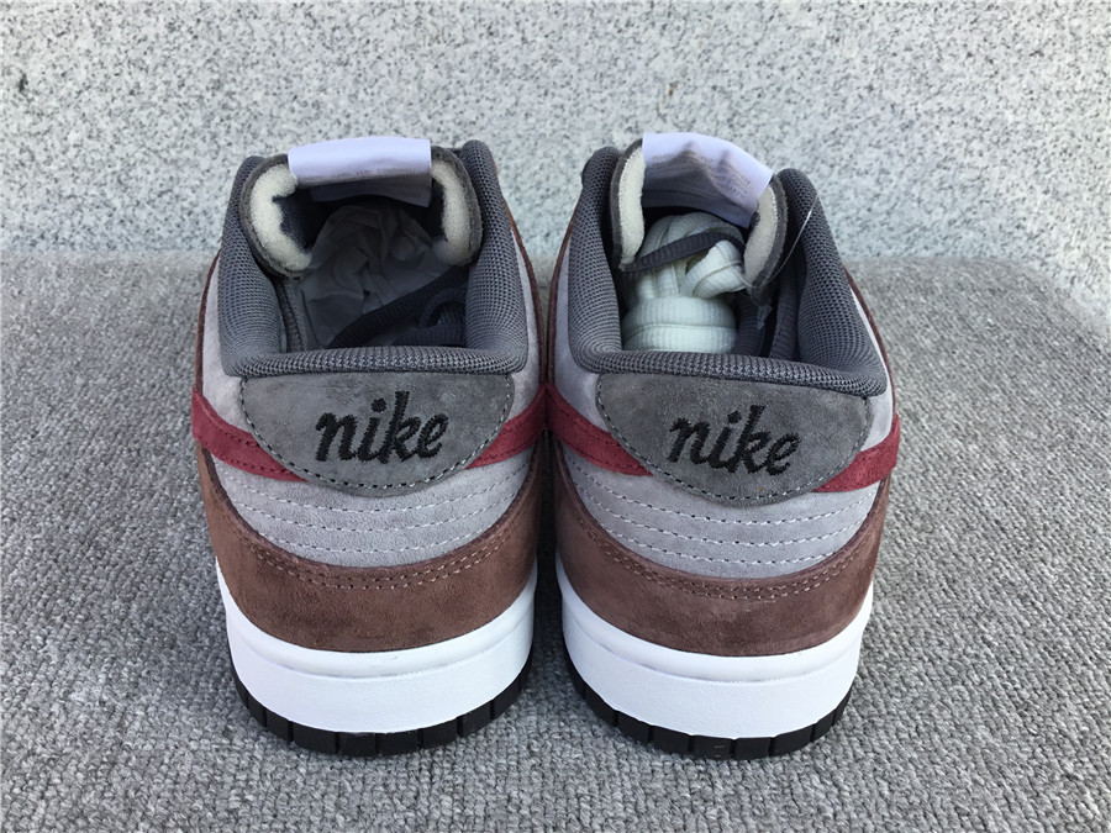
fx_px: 995
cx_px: 556
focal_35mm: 31
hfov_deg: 58.4
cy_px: 416
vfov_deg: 45.4
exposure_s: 1/191
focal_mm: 3.3
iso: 25
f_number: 2.4
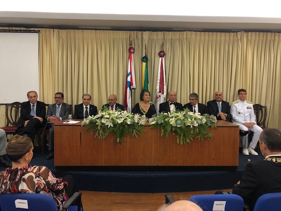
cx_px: 140
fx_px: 227
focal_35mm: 28
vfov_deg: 49.7
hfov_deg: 63.4
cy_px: 106
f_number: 1.8
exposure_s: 1/15
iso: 80
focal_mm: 3.99
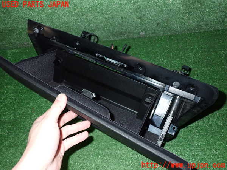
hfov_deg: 60.0
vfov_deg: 46.8
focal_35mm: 30
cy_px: 85
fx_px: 197
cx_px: 114
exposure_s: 1/30
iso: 800
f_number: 6.3
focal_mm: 5.4
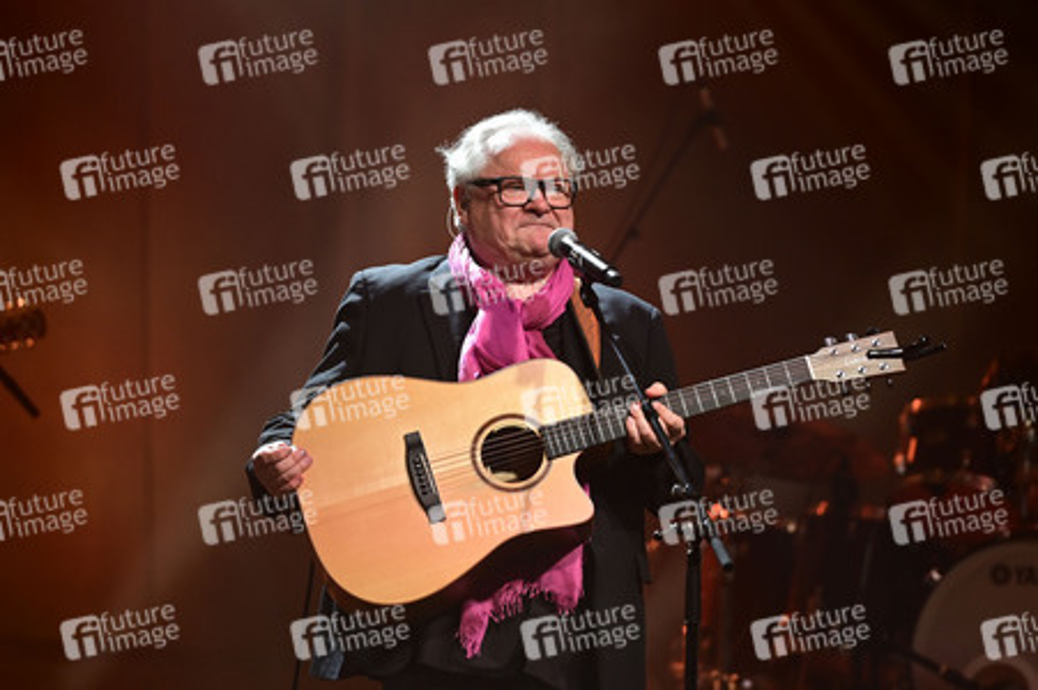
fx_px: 5762
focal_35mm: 200
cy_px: 345
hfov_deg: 10.3
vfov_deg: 6.9
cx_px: 519
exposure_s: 1/500
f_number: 4
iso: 2000
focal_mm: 200
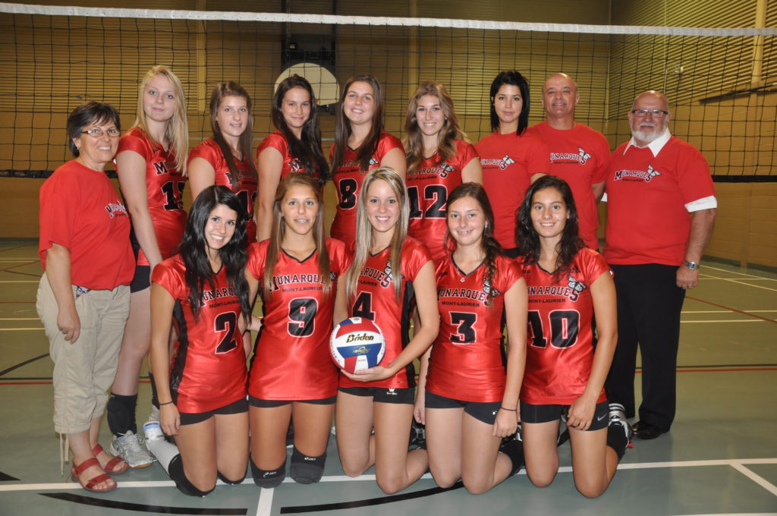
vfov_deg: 41.6
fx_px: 679
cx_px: 388
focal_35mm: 32
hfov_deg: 59.6
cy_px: 258
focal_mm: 21
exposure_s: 1/60
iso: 800
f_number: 4
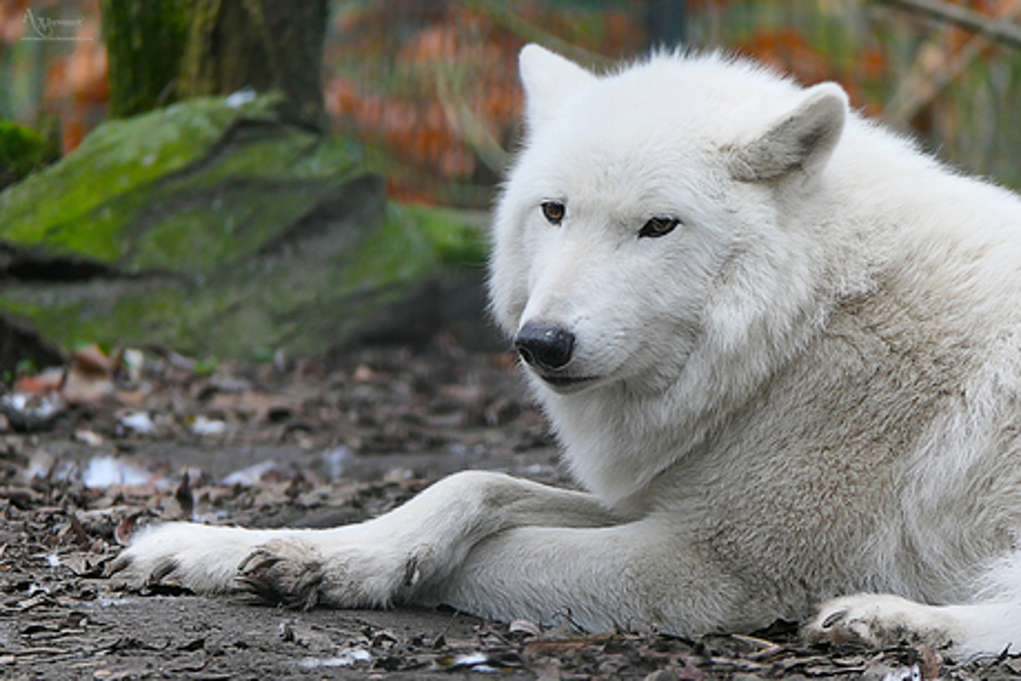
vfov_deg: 2.9
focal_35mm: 480
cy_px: 340
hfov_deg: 4.3
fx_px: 13617
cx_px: 510
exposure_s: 1/125
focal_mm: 176
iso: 1000
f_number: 4.5
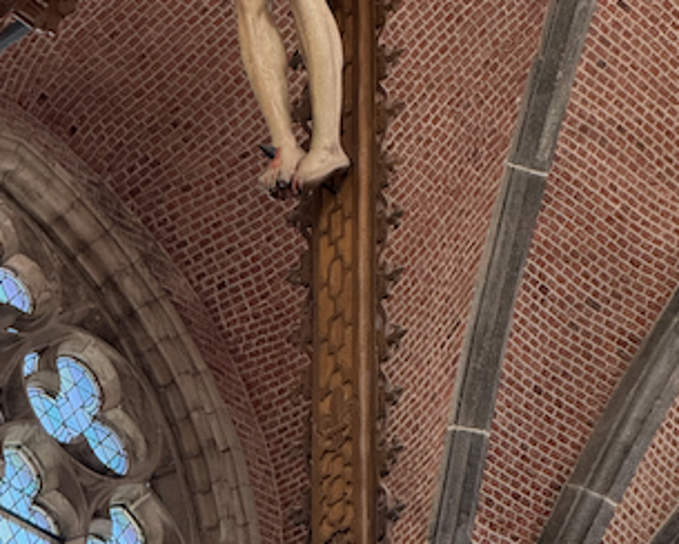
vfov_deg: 6.3
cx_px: 263
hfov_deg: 7.9
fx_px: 4944
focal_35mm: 246
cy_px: 145
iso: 400
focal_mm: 15.66
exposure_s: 1/100
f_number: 2.8
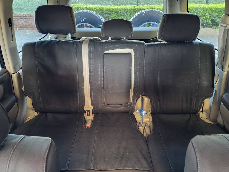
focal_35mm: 23
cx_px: 114
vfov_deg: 58.9
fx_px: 152
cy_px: 86
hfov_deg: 73.9
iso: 800
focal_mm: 6.25
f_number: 1.7
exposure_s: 1/100
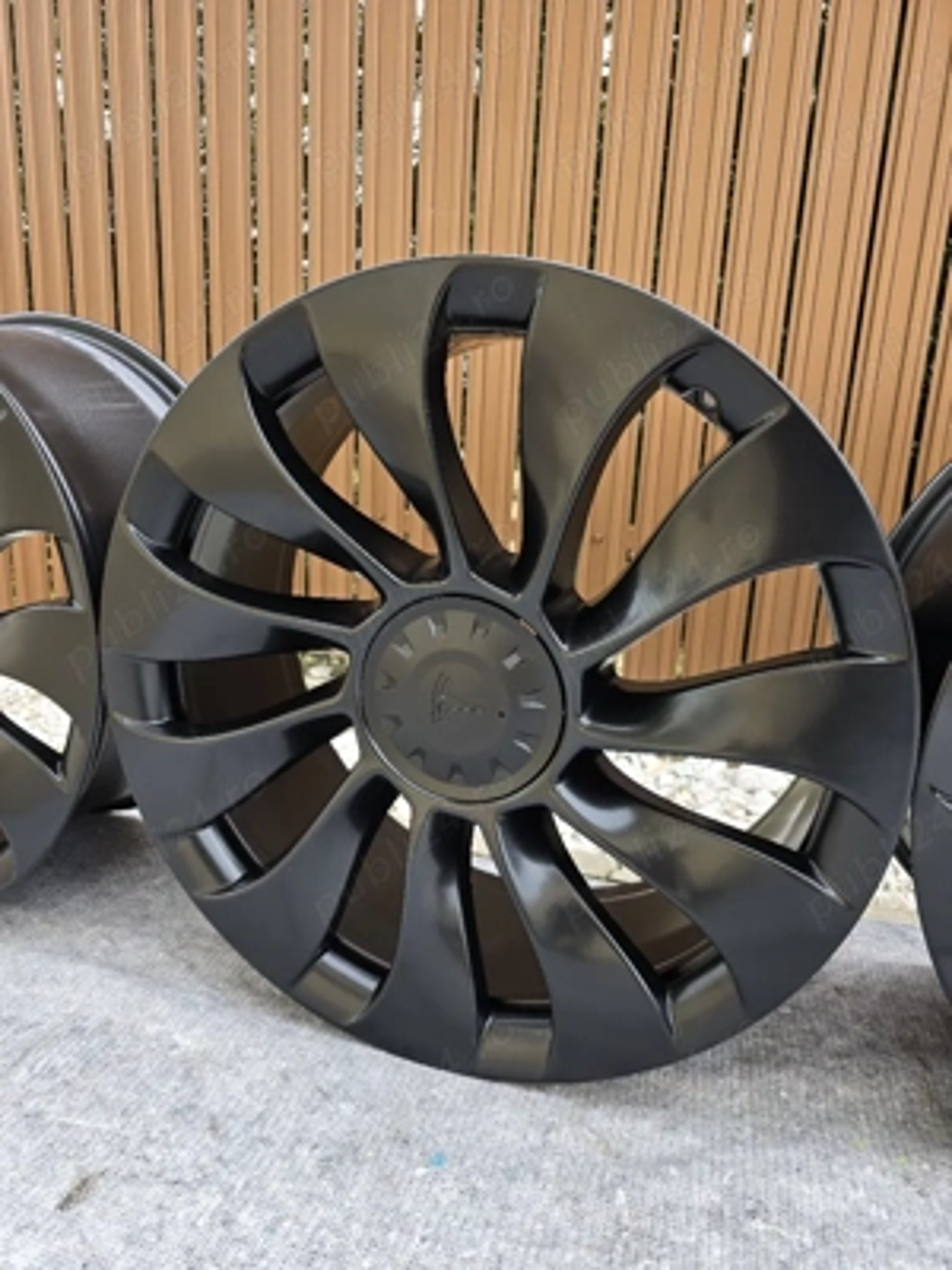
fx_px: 843
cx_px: 476
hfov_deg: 58.9
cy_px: 635
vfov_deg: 73.9
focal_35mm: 23
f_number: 1.7
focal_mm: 6.3
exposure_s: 1/182
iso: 32
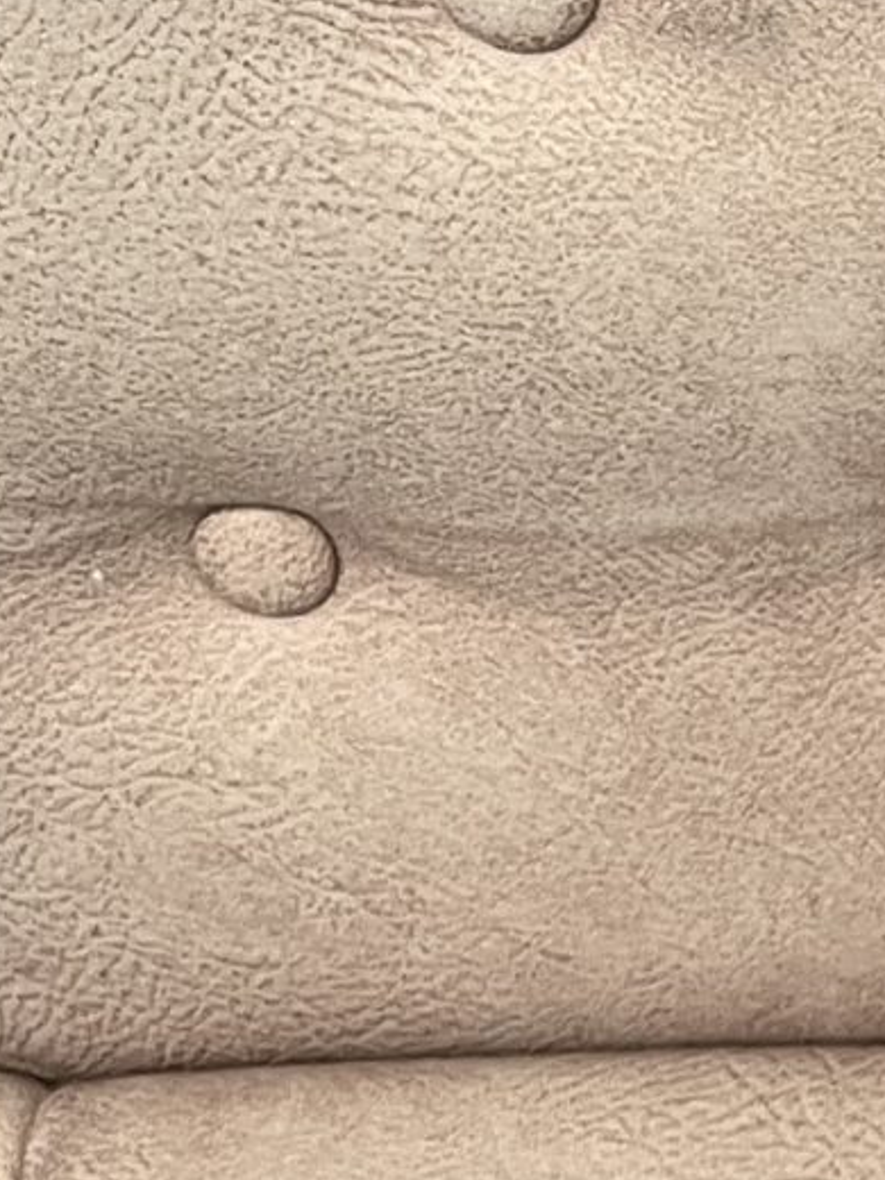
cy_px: 1280
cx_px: 1895
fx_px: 4363
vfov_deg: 15.0
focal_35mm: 128
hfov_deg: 10.4
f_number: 1.5
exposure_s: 1/50
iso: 200
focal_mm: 5.7
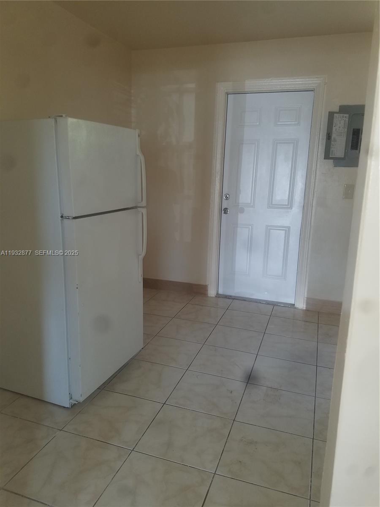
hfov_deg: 53.1
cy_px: 254
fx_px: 381
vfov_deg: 67.3
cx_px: 190
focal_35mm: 26
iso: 80
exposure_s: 1/60
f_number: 1.7
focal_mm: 4.2
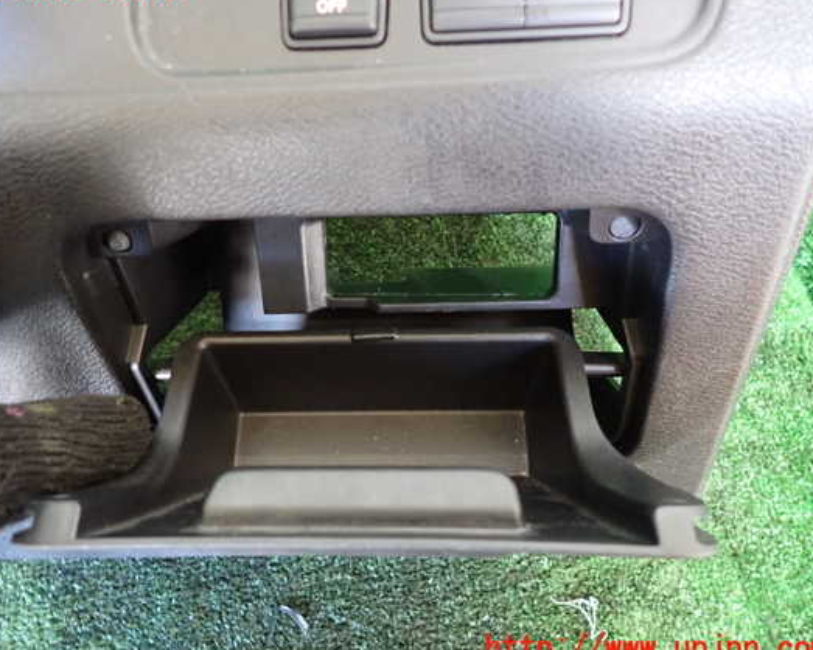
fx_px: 673
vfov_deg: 51.5
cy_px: 319
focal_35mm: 28
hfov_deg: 62.1
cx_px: 370
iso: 800
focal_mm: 4.5
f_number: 2
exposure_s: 1/25
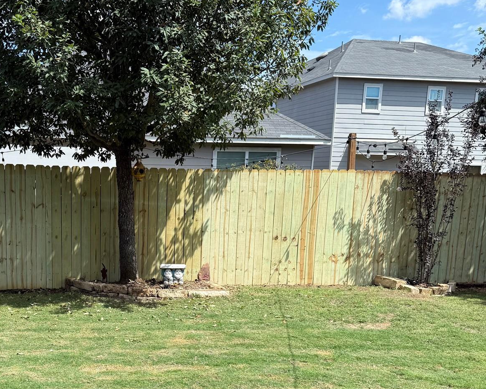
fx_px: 590
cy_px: 295
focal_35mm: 41
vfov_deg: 35.6
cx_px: 135
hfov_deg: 43.6
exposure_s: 1/2907
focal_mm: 6.76
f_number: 1.78
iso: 80
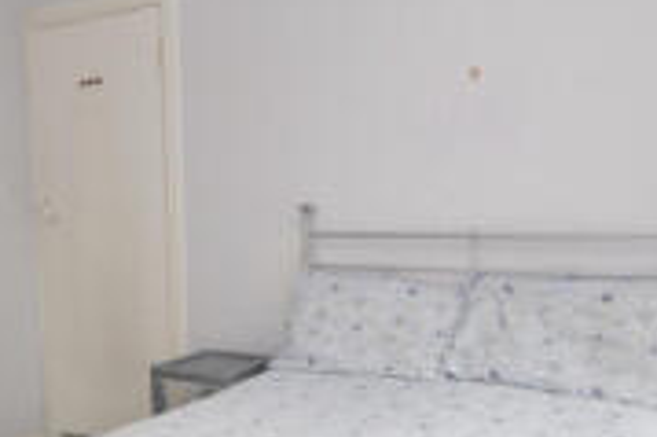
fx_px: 729
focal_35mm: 40
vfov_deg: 33.0
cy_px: 296
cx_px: 272
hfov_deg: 48.3
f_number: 5.6
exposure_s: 1/125
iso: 400
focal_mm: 10
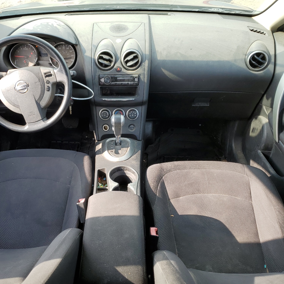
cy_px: 143
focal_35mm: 31
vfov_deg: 52.5
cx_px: 112
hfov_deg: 52.1
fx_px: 288
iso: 50
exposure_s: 1/312
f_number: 1.5
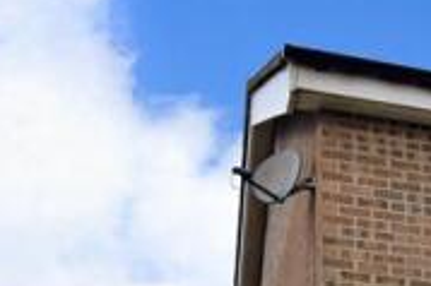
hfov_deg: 17.9
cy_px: 472
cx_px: 691
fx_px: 1184
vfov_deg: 12.8
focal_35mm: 99
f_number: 9
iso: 500
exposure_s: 1/500
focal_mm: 18
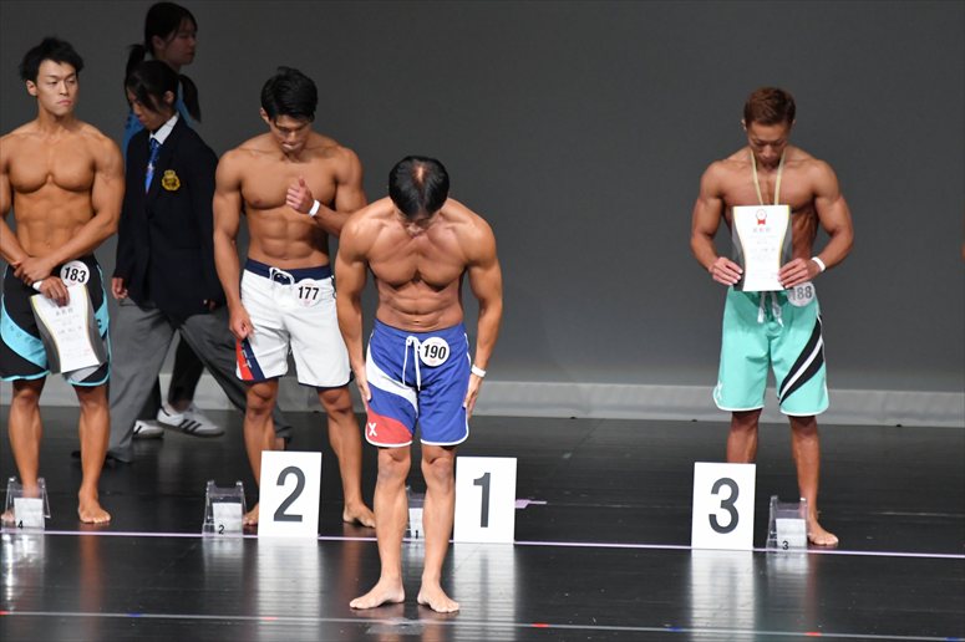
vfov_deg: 4.0
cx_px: 482
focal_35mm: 345
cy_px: 321
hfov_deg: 6.0
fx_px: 9244
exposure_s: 1/400
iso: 5000
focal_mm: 230
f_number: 5.6
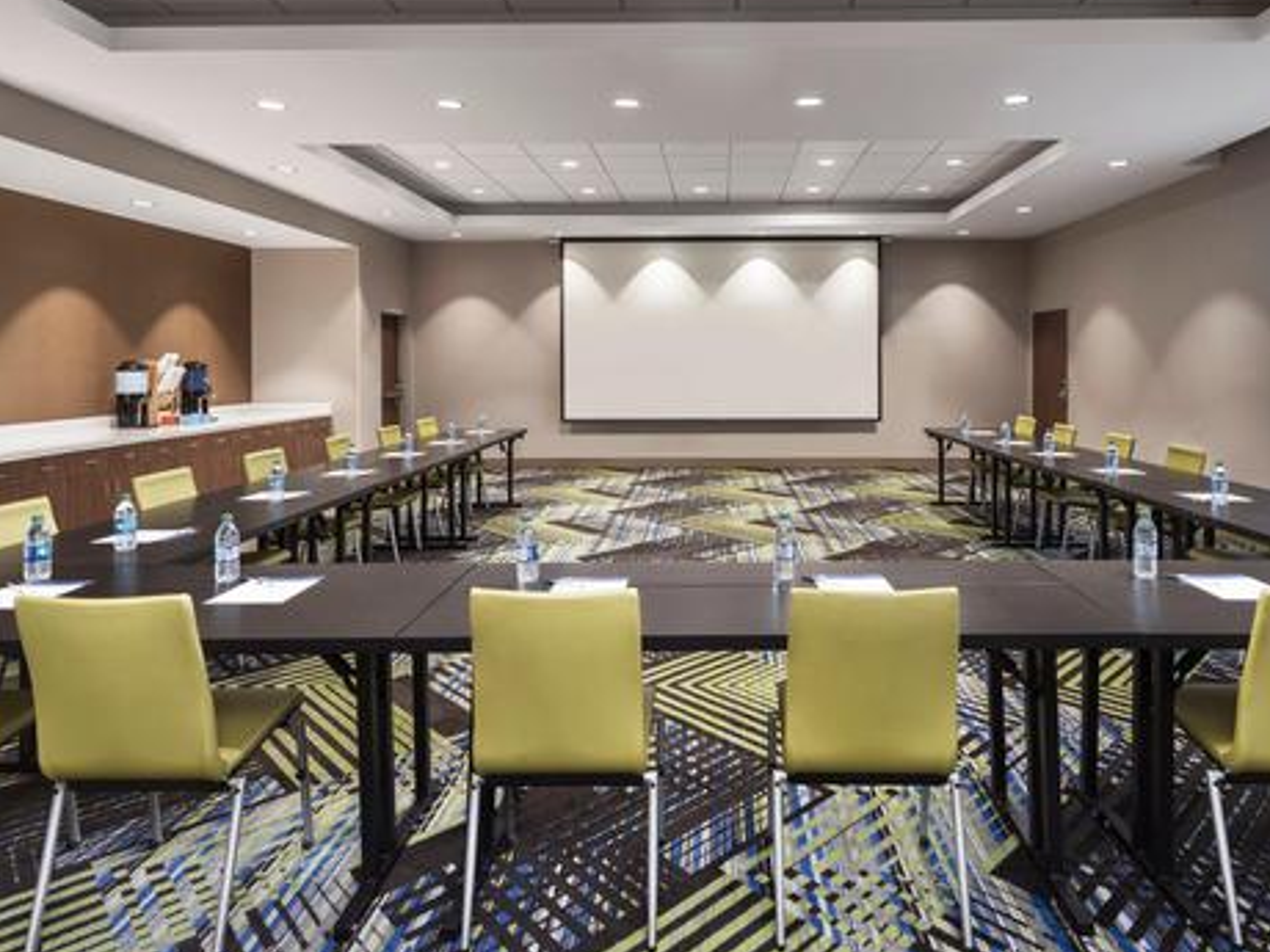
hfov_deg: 76.0
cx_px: 719
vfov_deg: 60.9
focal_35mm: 22
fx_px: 807
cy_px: 526
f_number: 11
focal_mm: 17
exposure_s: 1/2
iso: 320
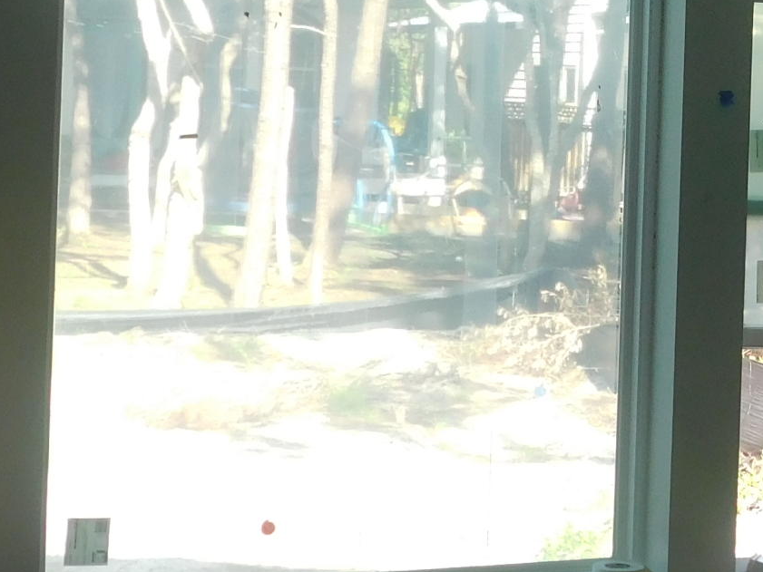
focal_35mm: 107
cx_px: 602
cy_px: 65
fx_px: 2359
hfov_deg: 18.2
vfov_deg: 13.7
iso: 125
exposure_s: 1/100
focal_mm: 5.3
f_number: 3.2
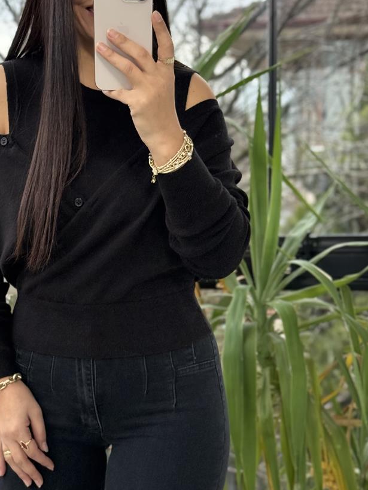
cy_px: 233
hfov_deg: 18.8
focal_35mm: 78
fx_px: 1106
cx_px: 112
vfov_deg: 25.0
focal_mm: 6.76
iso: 125
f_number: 1.78
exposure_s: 1/173
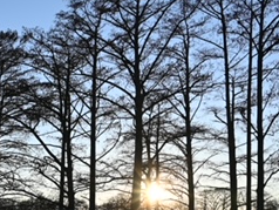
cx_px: -4
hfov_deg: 24.7
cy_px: 177
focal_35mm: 75
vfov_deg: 19.4
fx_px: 605
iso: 100
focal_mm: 29
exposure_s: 1/320
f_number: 6.3
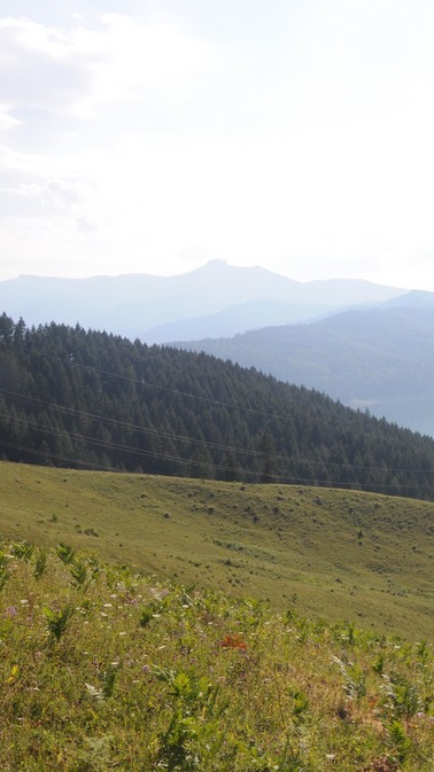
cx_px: 528
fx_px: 881
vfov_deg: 47.4
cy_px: 384
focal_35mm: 43
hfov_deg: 24.8
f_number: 11
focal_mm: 18
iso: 320
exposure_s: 1/500
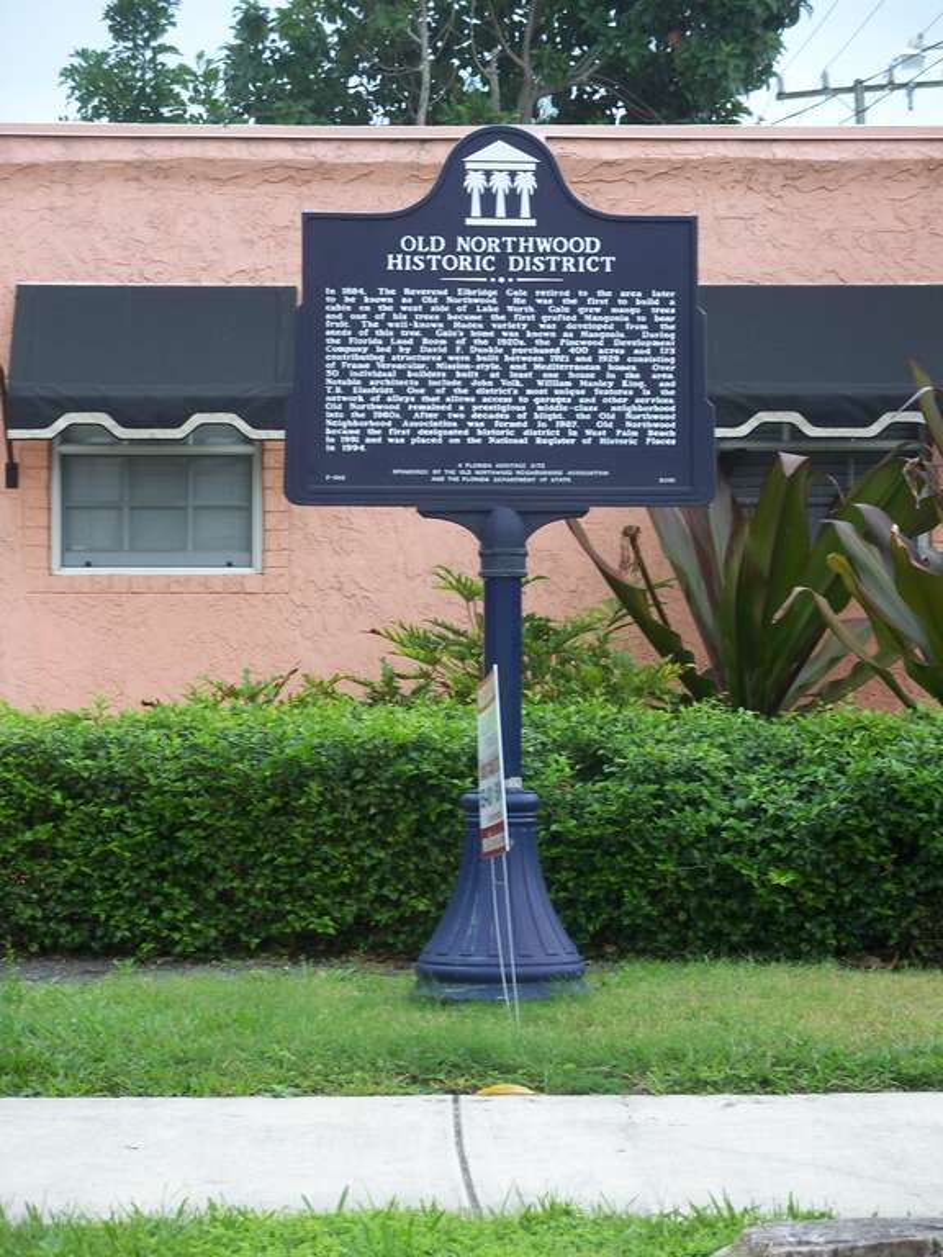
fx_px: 3487
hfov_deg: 15.4
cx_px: 472
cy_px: 628
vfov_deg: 20.4
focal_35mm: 96
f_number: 3.6
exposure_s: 1/200
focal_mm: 20.3
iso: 64
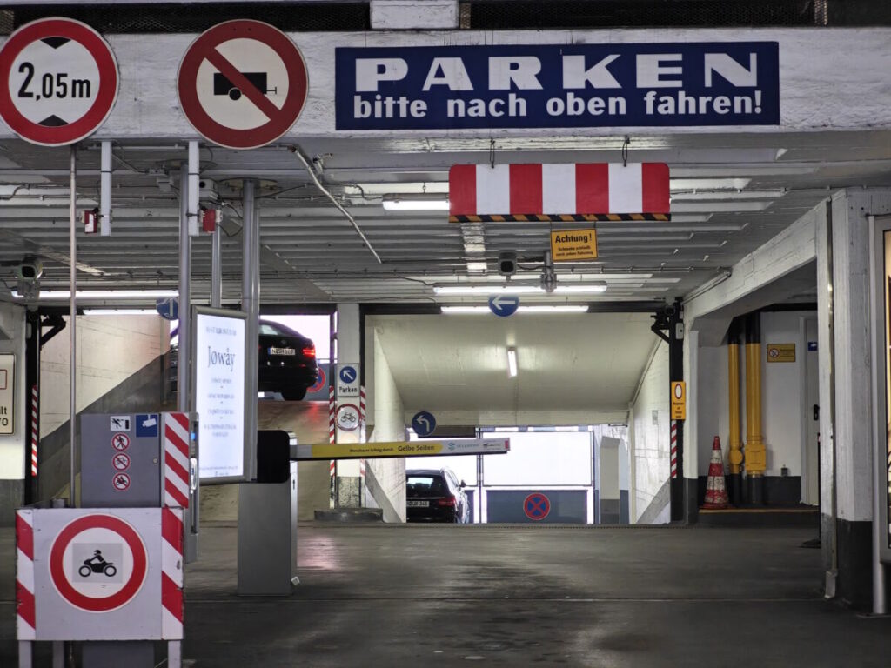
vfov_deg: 19.6
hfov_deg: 26.0
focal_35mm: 75
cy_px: 334
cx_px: 446
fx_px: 1930
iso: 160
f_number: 1.8
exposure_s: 1/100
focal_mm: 12.28
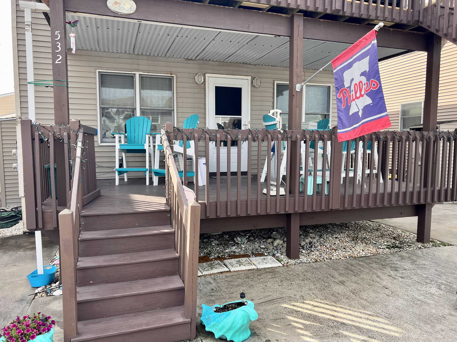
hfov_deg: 67.3
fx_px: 343
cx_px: 228
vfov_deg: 53.1
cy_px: 171
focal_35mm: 26
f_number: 1.5
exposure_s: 1/949
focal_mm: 5.7
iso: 50
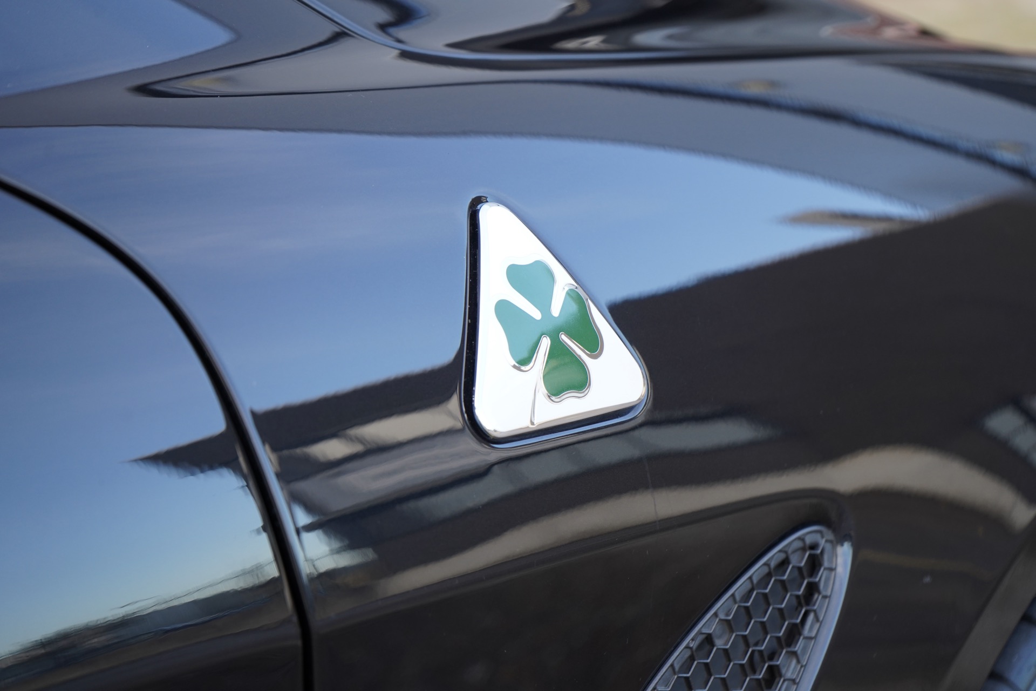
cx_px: 518
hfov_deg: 28.8
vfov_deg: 19.5
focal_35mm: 70
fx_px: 2014
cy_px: 346
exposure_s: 1/160
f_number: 5.6
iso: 1000
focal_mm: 70
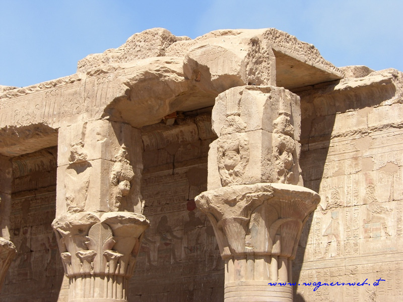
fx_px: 1164
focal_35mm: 100
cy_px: 151
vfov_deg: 14.8
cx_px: 202
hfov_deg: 19.6
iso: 50
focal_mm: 25.7
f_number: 5
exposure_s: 1/400
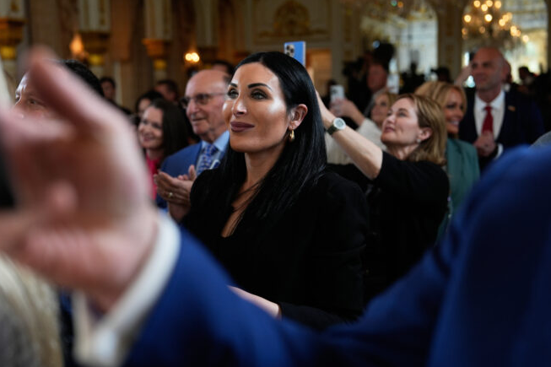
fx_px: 734
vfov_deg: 28.1
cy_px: 186
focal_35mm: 48
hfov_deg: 41.1
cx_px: 275
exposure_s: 1/500
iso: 640
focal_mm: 45
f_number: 2.8
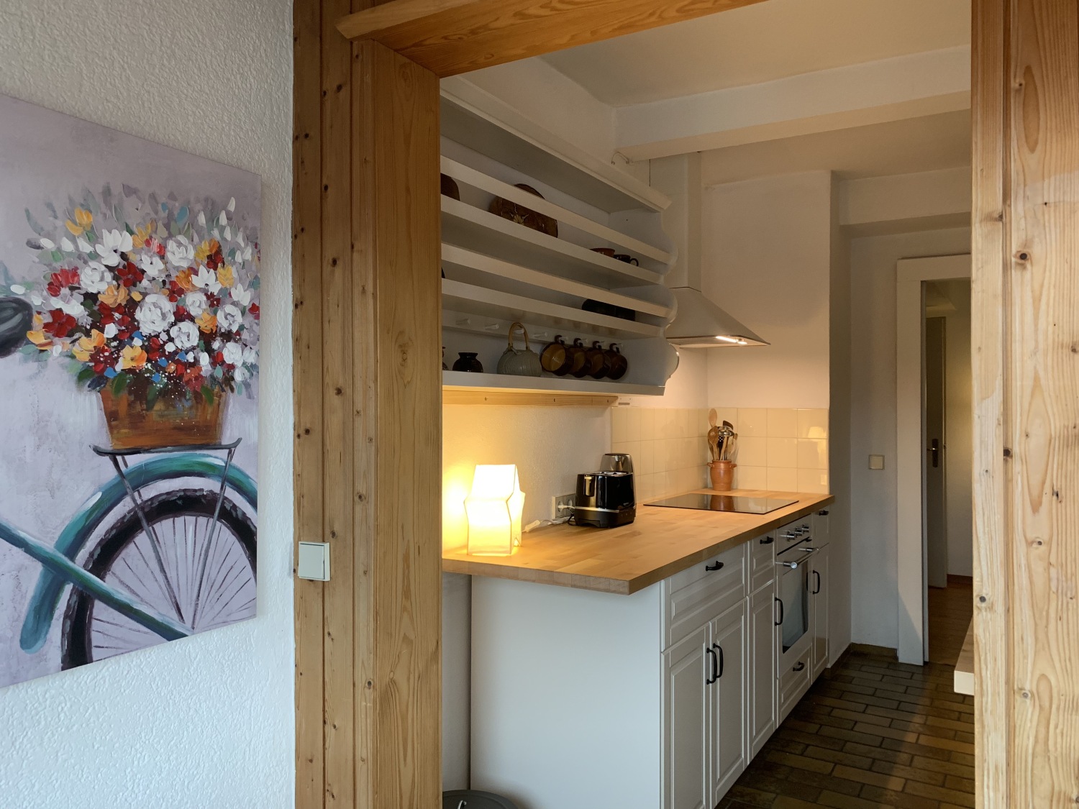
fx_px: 810
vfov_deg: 53.1
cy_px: 404
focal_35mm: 26
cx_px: 540
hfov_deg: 67.3
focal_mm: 4.25
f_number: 1.8
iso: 160
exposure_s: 1/60
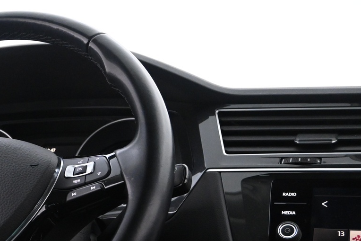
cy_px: 181
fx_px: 718
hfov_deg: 26.5
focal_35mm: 72
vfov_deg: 18.9
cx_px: -13
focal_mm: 22.5
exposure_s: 1/25
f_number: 4
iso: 2500
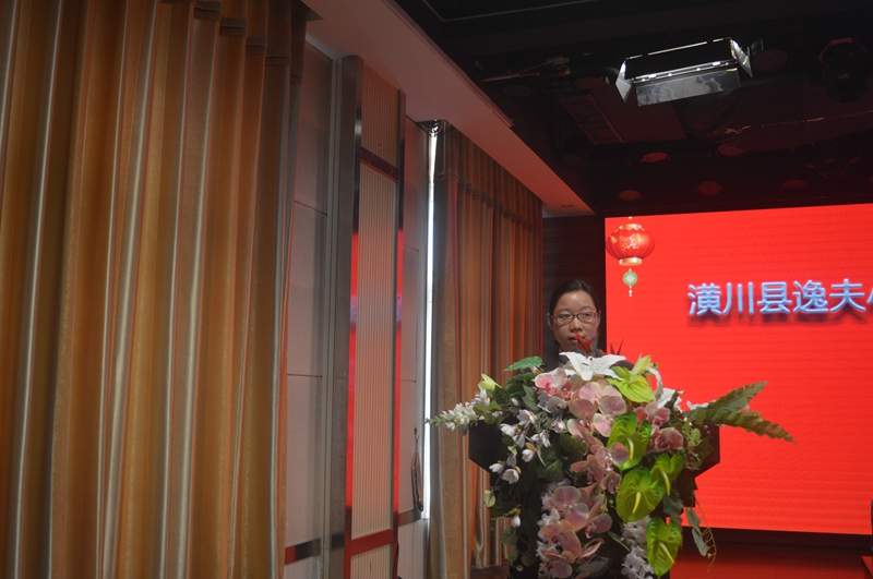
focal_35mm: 36
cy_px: 290
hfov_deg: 53.2
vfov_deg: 36.8
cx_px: 436
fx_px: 872
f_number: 4
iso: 400
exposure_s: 1/60
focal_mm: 24
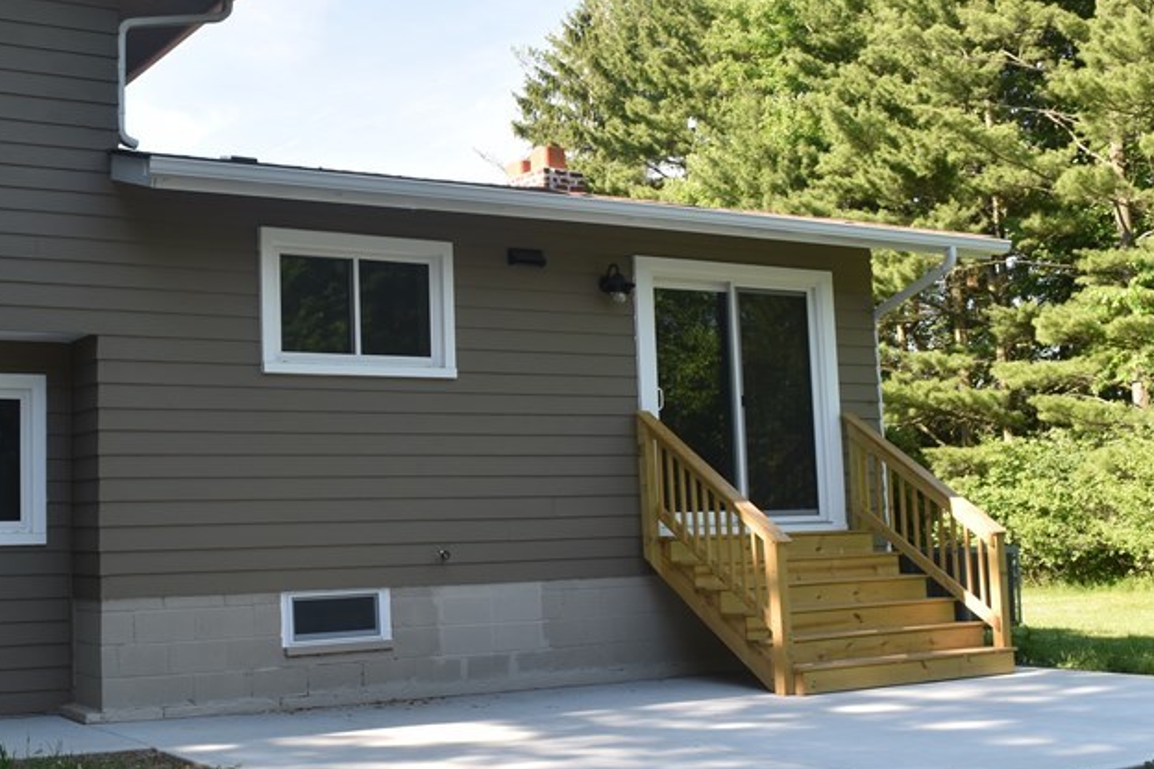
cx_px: 385
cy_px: 355
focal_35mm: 47
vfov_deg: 28.6
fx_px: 1506
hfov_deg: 41.4
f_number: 5.6
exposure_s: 1/125
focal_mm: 18
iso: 100
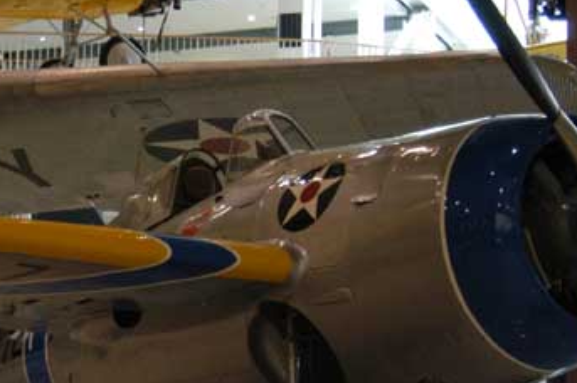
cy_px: 269
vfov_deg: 16.2
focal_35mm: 84
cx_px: 81
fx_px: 1345
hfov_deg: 23.7
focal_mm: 24
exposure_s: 1/45
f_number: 3.5
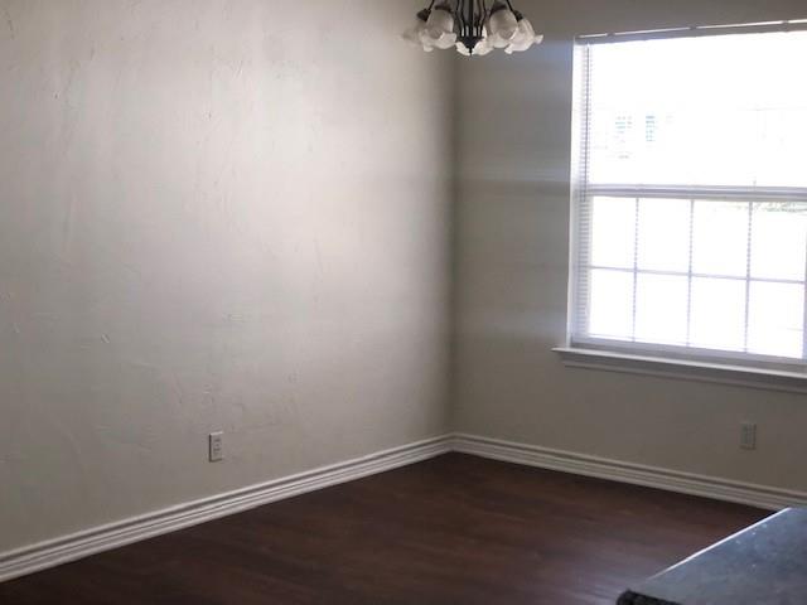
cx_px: 404
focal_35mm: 57
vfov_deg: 25.7
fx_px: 1329
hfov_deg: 33.8
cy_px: 302
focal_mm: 6.6
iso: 50
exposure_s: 1/30
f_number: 2.8
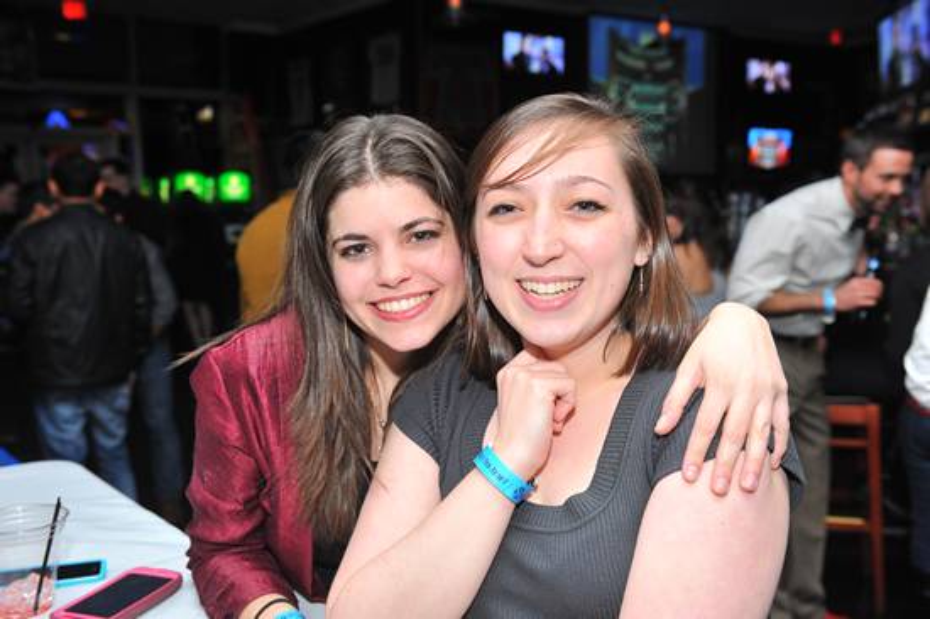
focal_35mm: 38
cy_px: 310
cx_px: 465
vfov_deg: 35.0
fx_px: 981
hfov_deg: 50.7
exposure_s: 1/100
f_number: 5.6
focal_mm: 38
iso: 1000
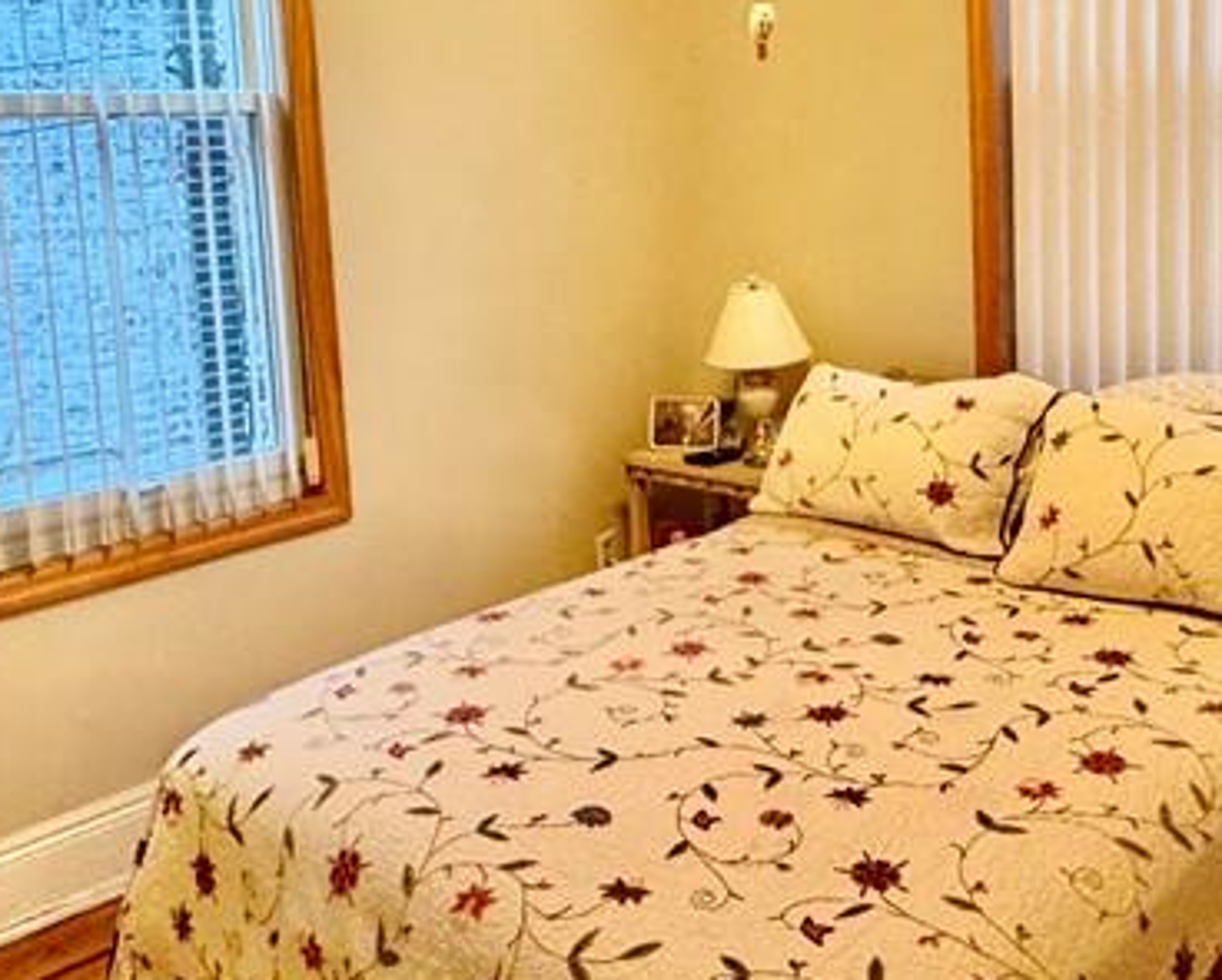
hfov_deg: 47.8
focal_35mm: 38
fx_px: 1375
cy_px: 306
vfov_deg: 38.6
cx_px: 701
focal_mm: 2.22
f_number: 2.2
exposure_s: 1/60
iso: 800
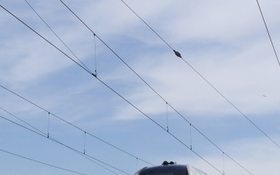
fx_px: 946
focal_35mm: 124
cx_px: 21
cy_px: 249
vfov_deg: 10.3
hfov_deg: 16.6
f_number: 9
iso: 160
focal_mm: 20
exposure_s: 1/500
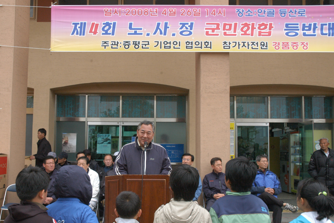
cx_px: 145
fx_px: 380
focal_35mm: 41
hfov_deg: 47.3
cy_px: 117
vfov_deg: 32.6
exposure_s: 1/200
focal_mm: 24
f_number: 8
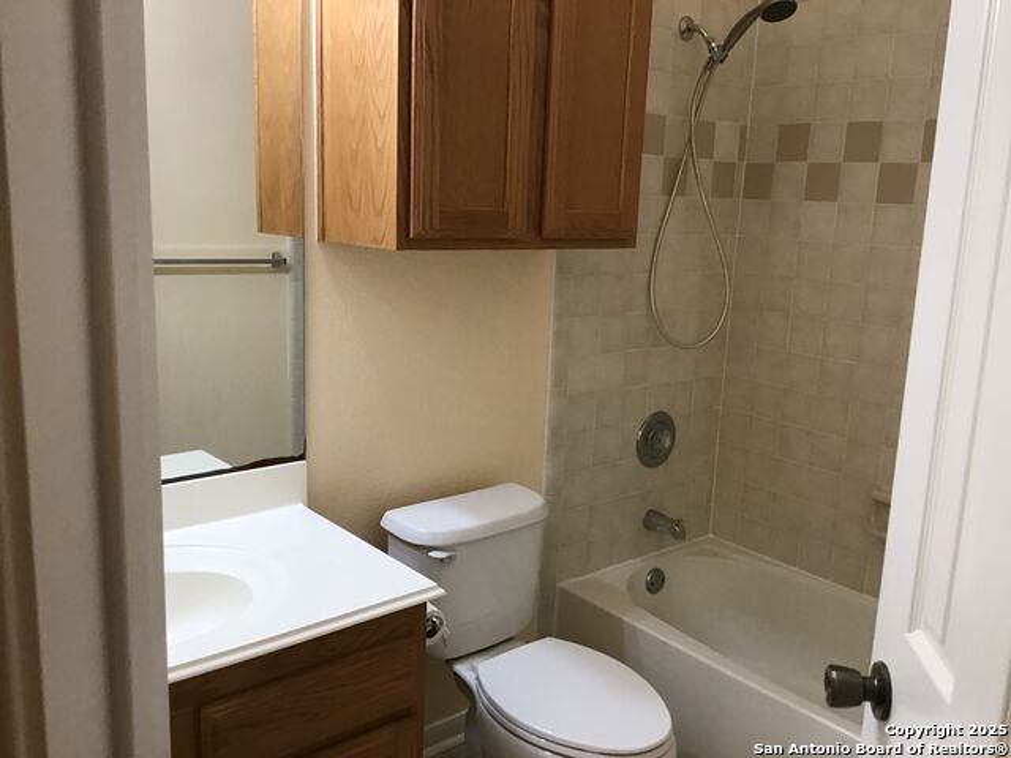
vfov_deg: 45.4
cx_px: 506
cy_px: 379
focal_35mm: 31
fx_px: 905
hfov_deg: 58.4
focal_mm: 3.3
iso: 80
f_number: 2.4
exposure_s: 1/30
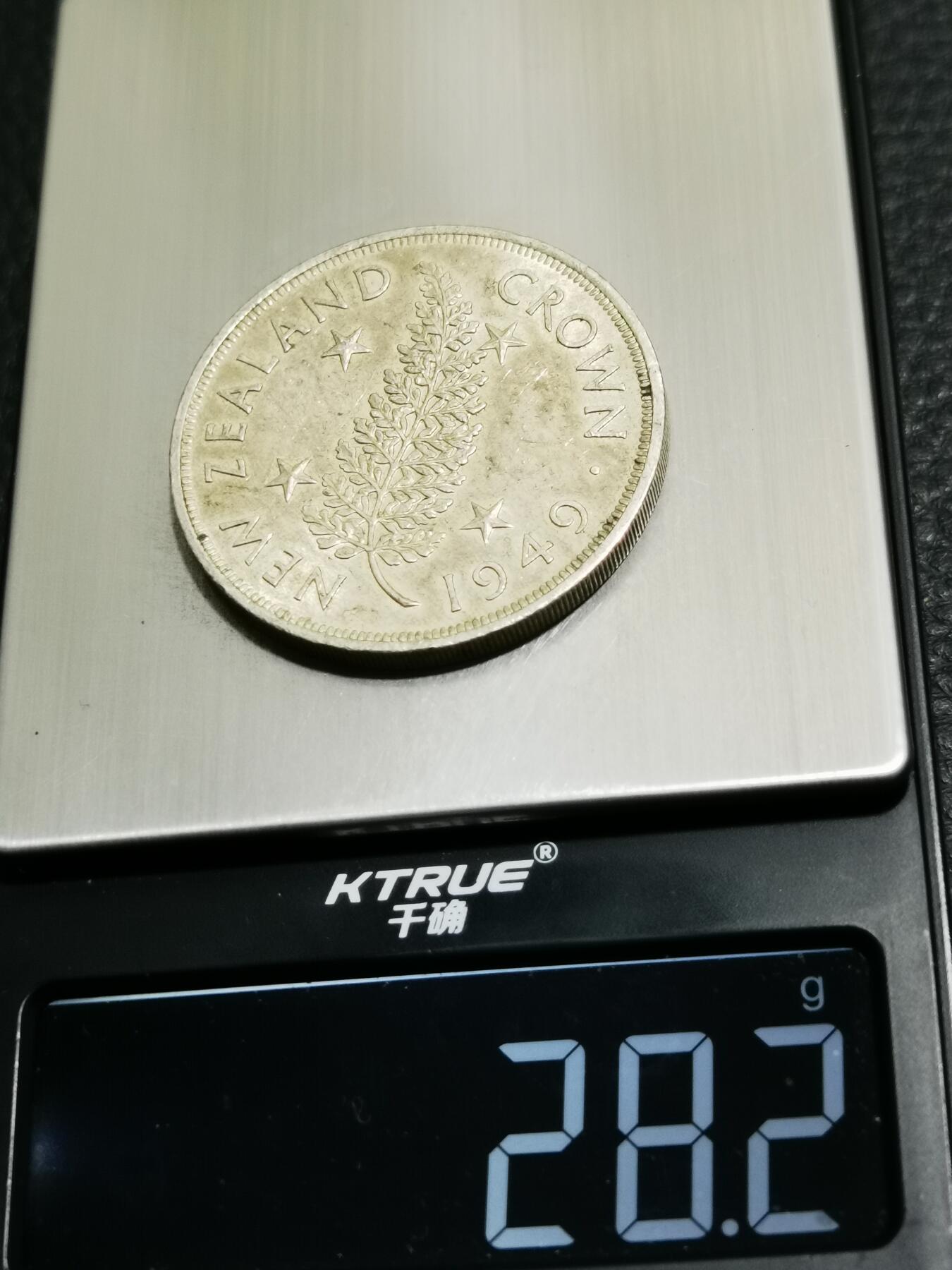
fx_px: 2237
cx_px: 476
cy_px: 635
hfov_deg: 24.0
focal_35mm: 61
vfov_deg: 31.7
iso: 125
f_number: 1.9
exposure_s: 1/100
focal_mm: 6.67
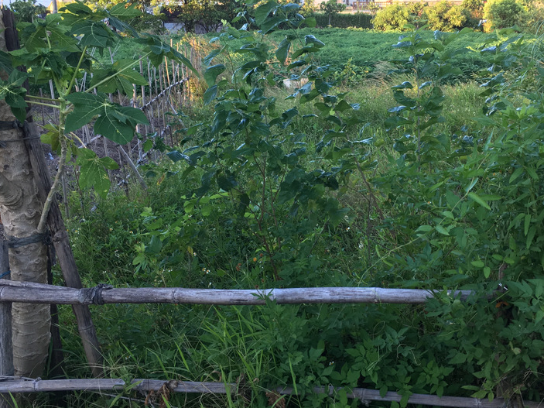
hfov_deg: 55.3
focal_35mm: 33
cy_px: 223
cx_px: 286
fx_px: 519
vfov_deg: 42.9
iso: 40
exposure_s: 1/120
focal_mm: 4.15
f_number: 2.2
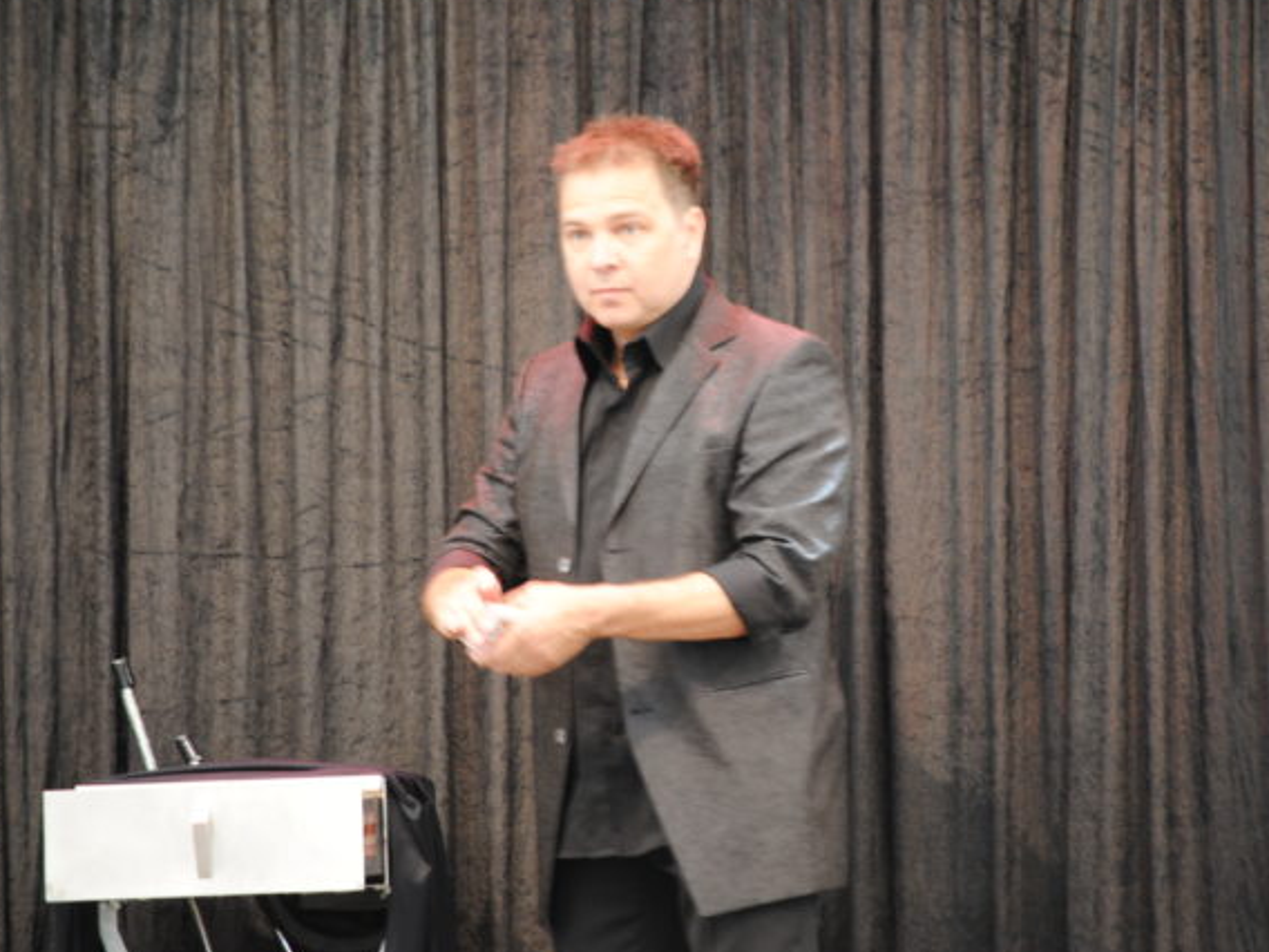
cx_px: 699
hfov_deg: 5.4
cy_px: 451
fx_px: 13417
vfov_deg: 4.1
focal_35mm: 366
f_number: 5.6
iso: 400
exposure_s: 1/40
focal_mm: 200
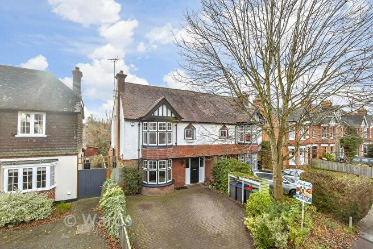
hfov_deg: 96.7
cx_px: 193
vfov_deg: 73.8
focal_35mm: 16
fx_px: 166
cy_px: 129
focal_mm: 10
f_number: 5.6
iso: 160
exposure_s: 1/320
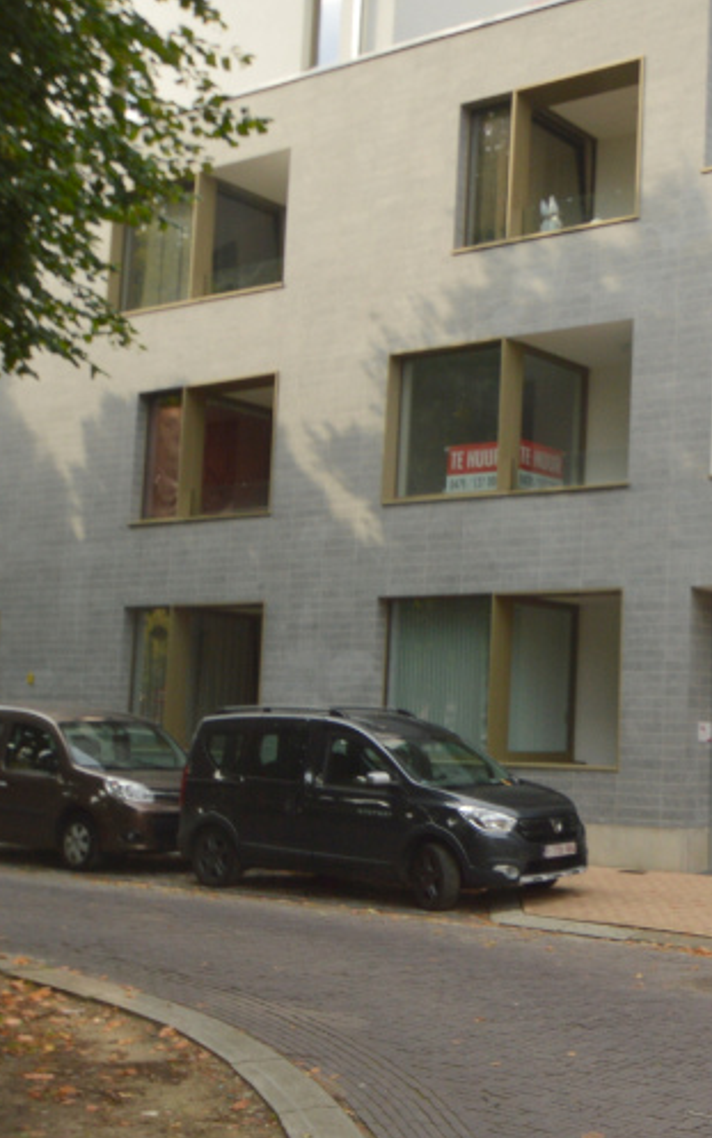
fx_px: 1334
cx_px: 817
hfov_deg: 27.0
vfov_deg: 46.2
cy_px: 580
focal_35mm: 43
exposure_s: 1/200
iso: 100
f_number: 7.1
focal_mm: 10
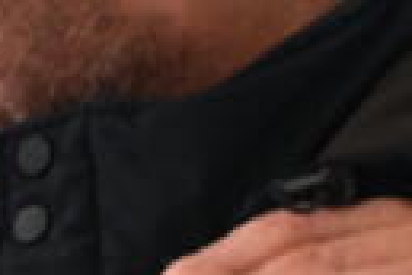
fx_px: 2163
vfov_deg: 7.3
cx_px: -246
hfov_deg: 10.4
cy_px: 64
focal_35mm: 189
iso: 8000
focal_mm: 37
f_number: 5.6
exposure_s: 1/500
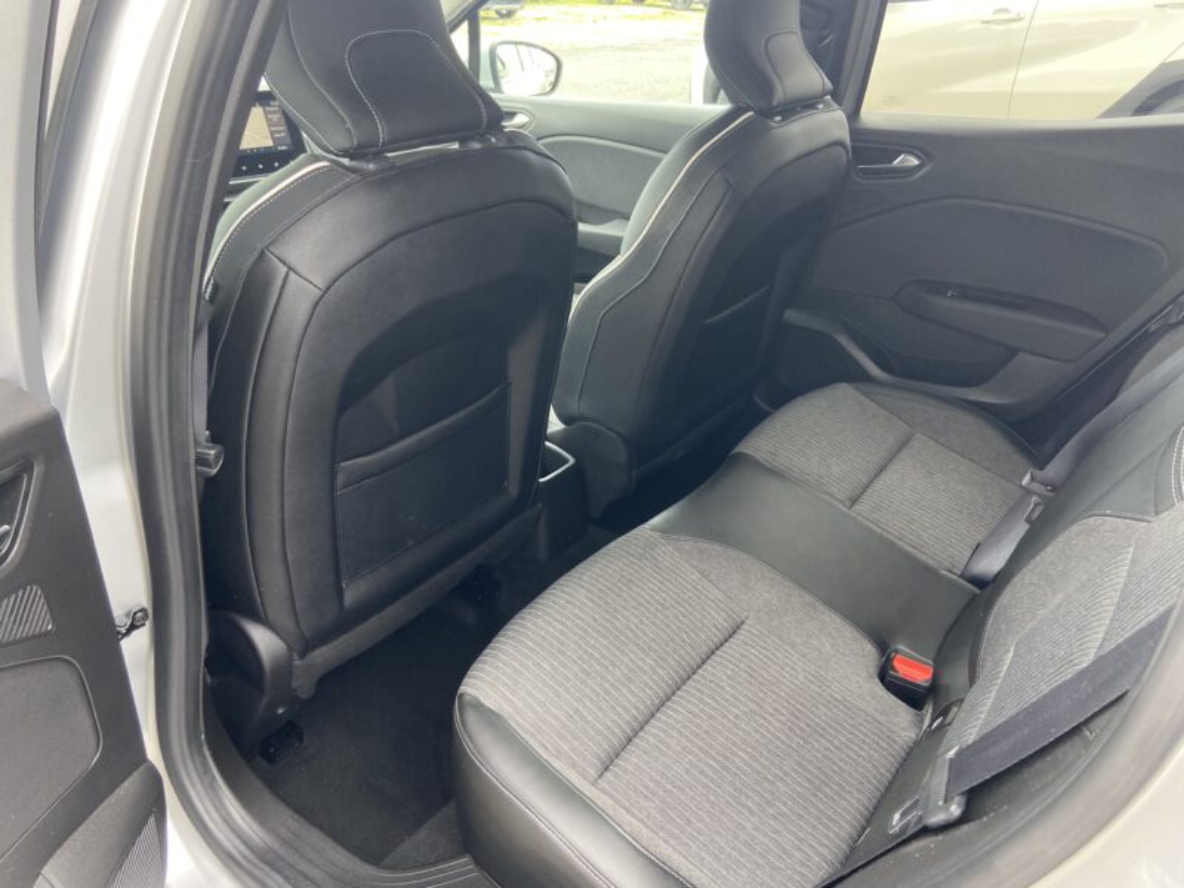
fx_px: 889
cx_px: 592
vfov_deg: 53.1
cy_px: 444
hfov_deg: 67.3
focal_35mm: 26
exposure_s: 1/103
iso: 125
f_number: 1.8
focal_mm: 4.25
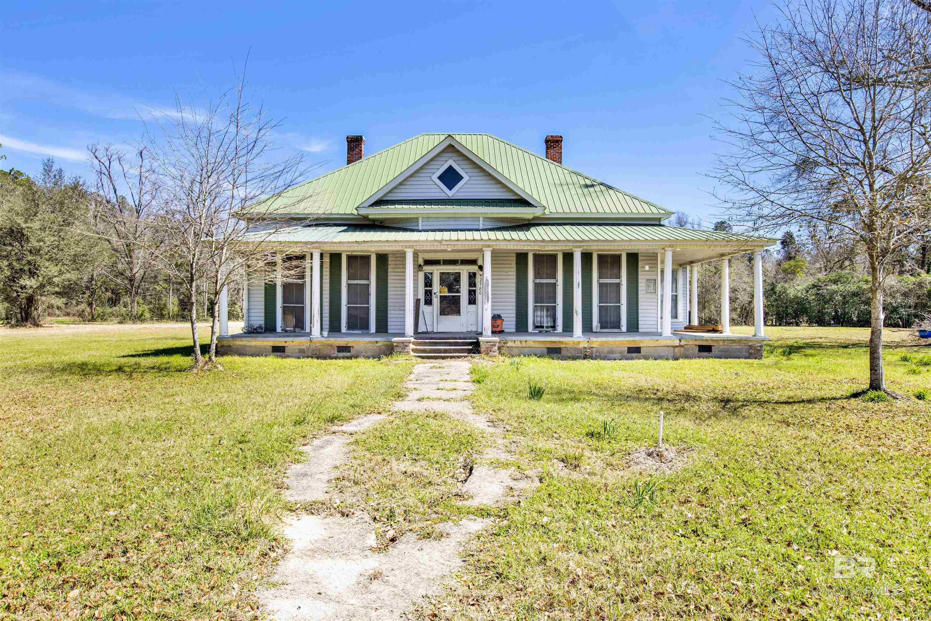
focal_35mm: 22
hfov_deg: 78.6
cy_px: 310
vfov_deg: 57.2
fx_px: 569
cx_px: 466
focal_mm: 22
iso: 200
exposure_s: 1/200
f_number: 11
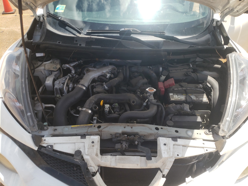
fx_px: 186
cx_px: 124
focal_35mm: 26
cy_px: 93
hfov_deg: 67.3
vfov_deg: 53.1
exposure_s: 1/1429
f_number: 1.5
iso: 50
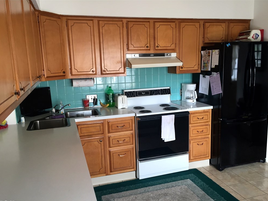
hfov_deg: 60.0
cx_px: 133
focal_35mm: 30
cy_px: 103
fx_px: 232
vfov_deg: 46.8
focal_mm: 4.15
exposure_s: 1/30
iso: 64
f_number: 2.2
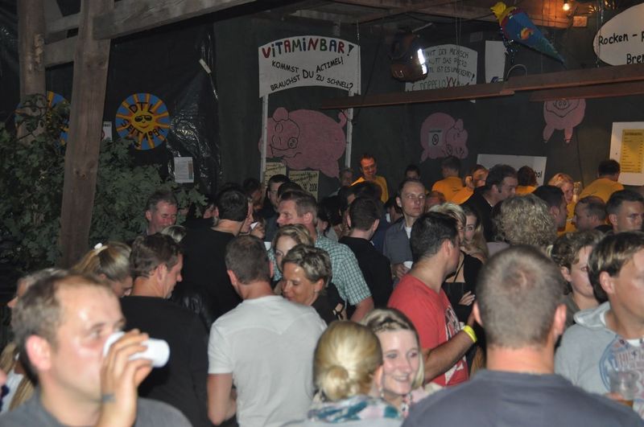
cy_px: 214
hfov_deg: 31.9
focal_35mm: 63
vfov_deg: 21.5
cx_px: 322
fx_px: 1125
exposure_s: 1/60
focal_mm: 42
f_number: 4.5
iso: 800
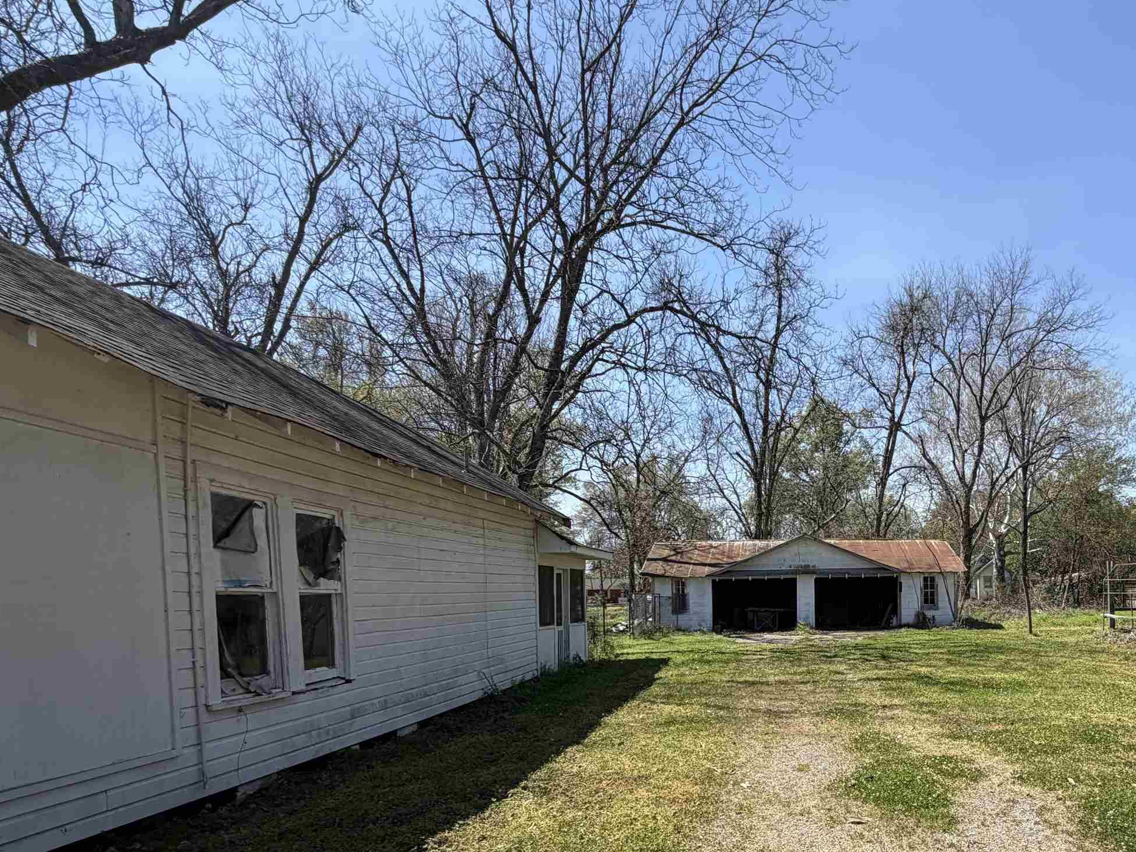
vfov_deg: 58.9
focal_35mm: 22
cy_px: 603
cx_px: 809
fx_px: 722
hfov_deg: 72.6
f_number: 2.2
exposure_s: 1/770
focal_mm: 2.22
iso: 32
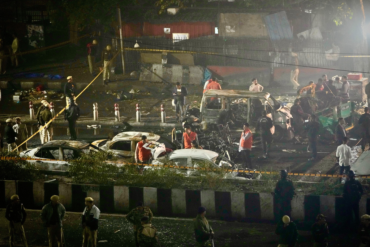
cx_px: 185
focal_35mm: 133
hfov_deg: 15.4
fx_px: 1367
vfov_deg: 10.3
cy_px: 124
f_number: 2.8
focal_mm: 133
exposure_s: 1/100
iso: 5000
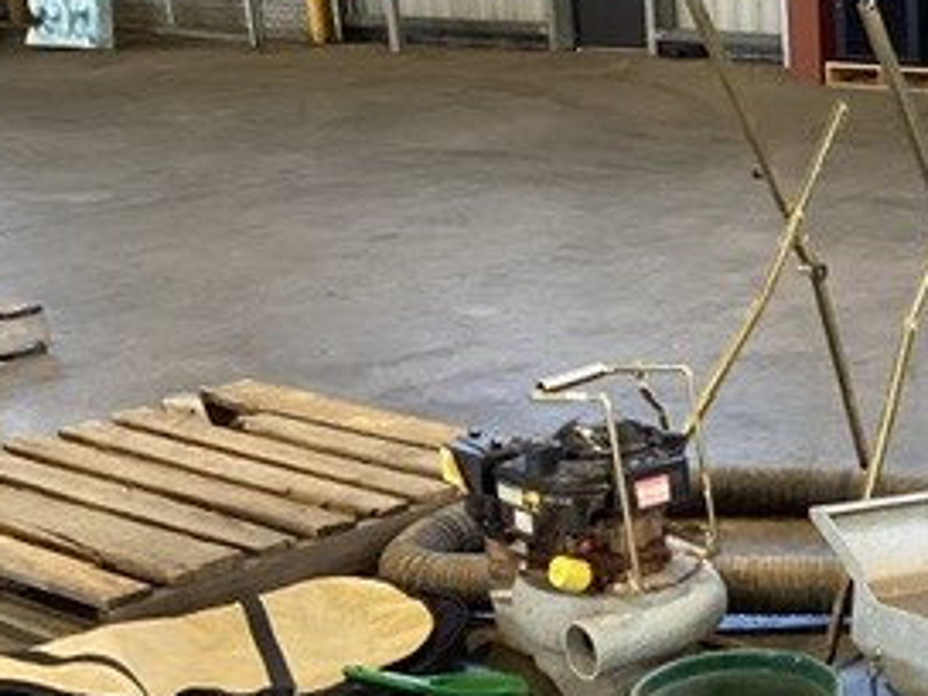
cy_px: 713
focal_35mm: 73
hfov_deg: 25.6
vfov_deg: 19.5
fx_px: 1957
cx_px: 884
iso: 250
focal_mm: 3.3
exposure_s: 1/50
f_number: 2.4
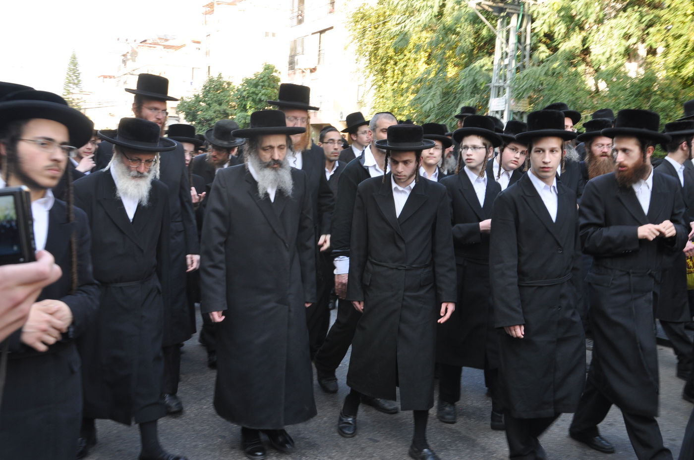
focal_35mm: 38
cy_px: 230
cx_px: 347
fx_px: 722
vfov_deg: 35.4
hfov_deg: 51.3
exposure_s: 1/60
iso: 320
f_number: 8
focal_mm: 25
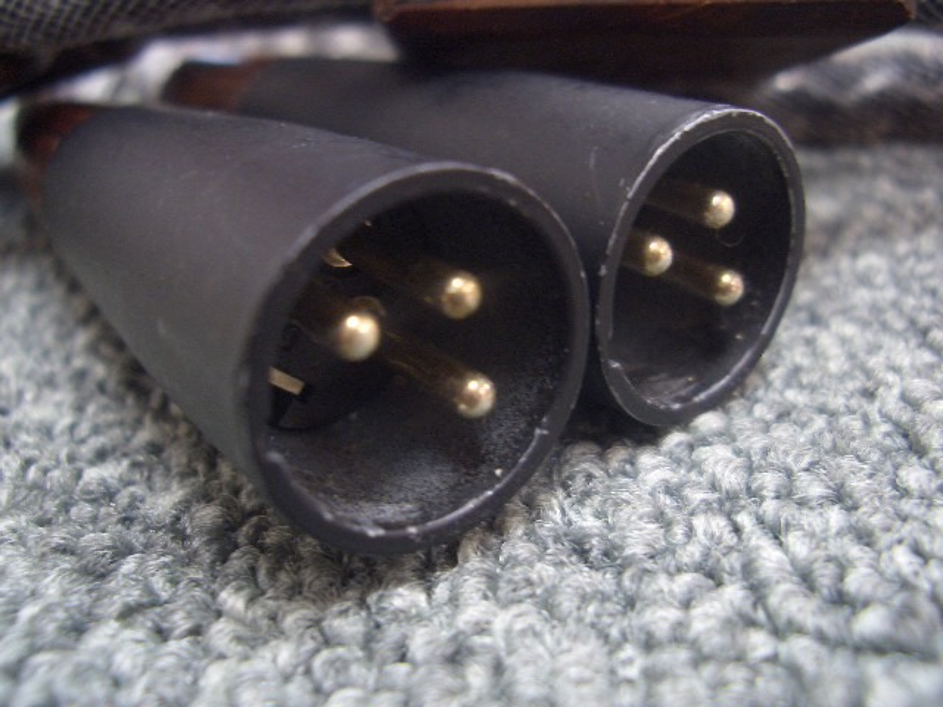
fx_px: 953
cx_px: 472
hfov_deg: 52.6
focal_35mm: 35
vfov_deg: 40.7
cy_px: 354
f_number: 2.6
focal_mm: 5.8
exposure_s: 1/8
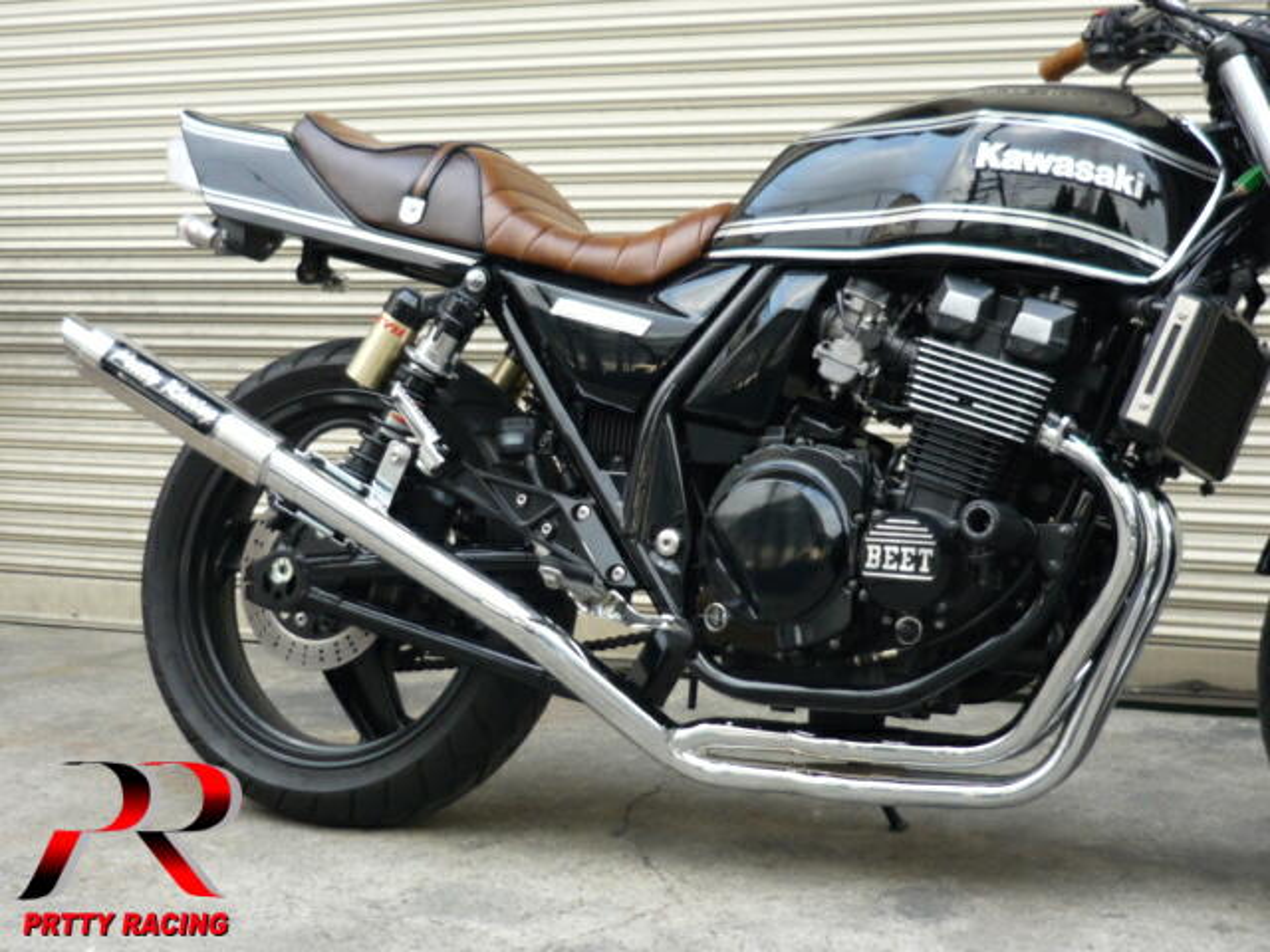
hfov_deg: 31.7
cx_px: 635
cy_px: 476
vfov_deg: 24.0
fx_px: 2238
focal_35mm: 61
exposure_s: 1/40
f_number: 2.9
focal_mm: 6.3
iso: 100
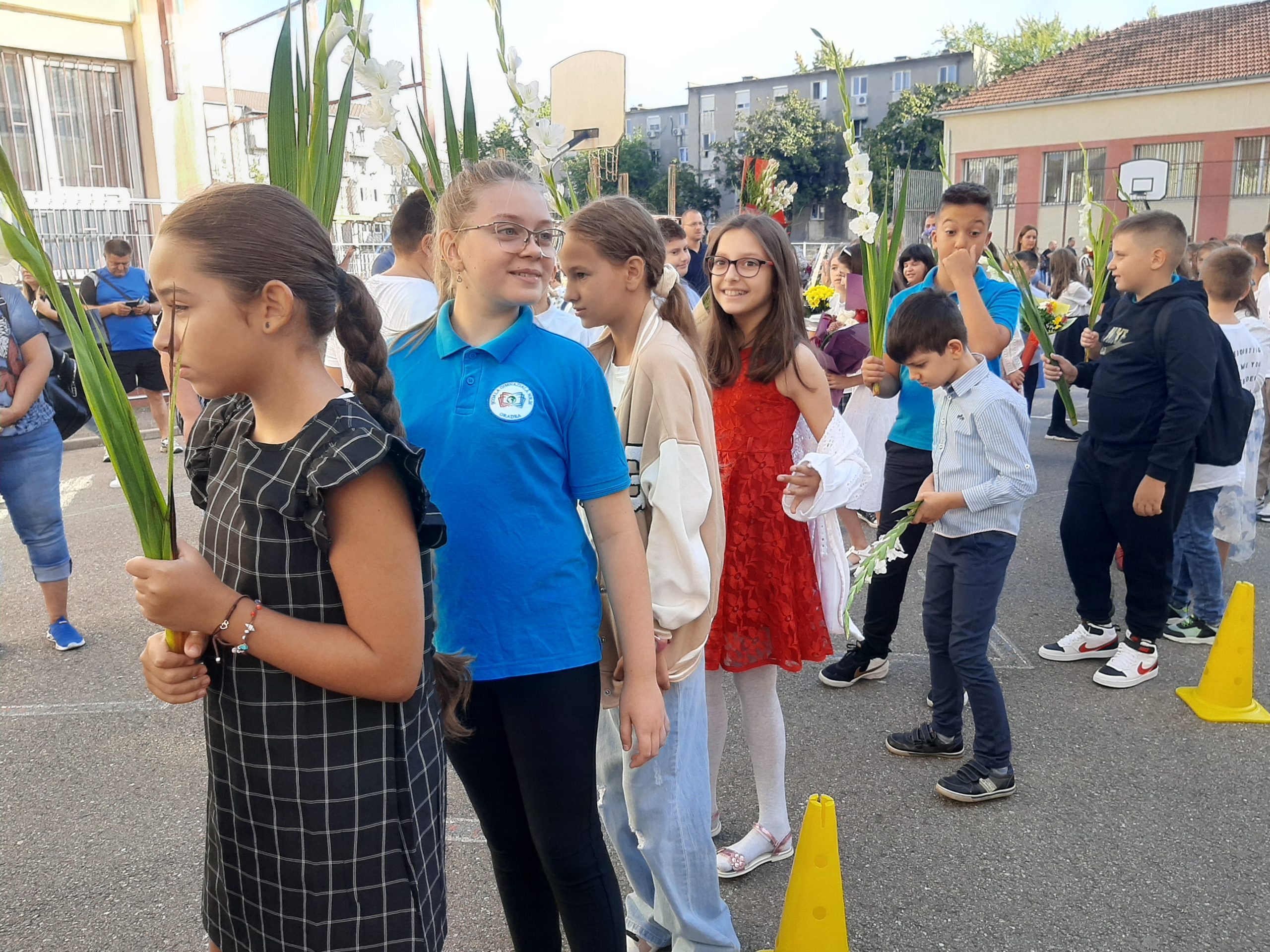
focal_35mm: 27
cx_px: 635
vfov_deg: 51.4
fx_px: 991
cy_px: 476
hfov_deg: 65.3
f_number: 1.7
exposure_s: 1/439
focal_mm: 3.93
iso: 40
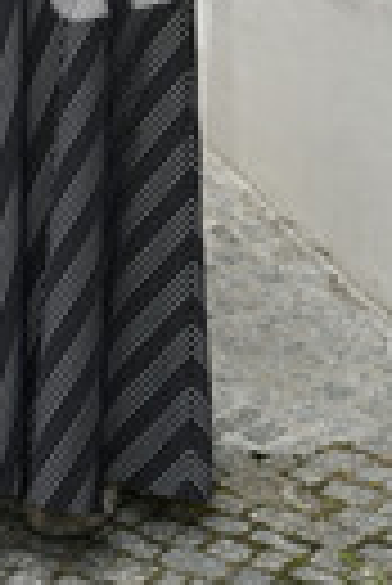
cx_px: -149
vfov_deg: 13.9
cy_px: -310
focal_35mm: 138
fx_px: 2248
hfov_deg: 9.7
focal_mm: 45
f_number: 3.5
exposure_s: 1/200
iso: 640
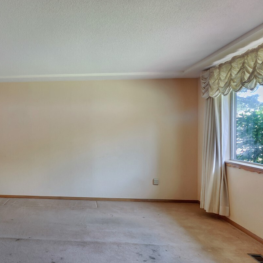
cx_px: 29
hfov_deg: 52.4
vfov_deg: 58.3
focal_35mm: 27
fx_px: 232
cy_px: 166
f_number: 4
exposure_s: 1/10
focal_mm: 10
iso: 160
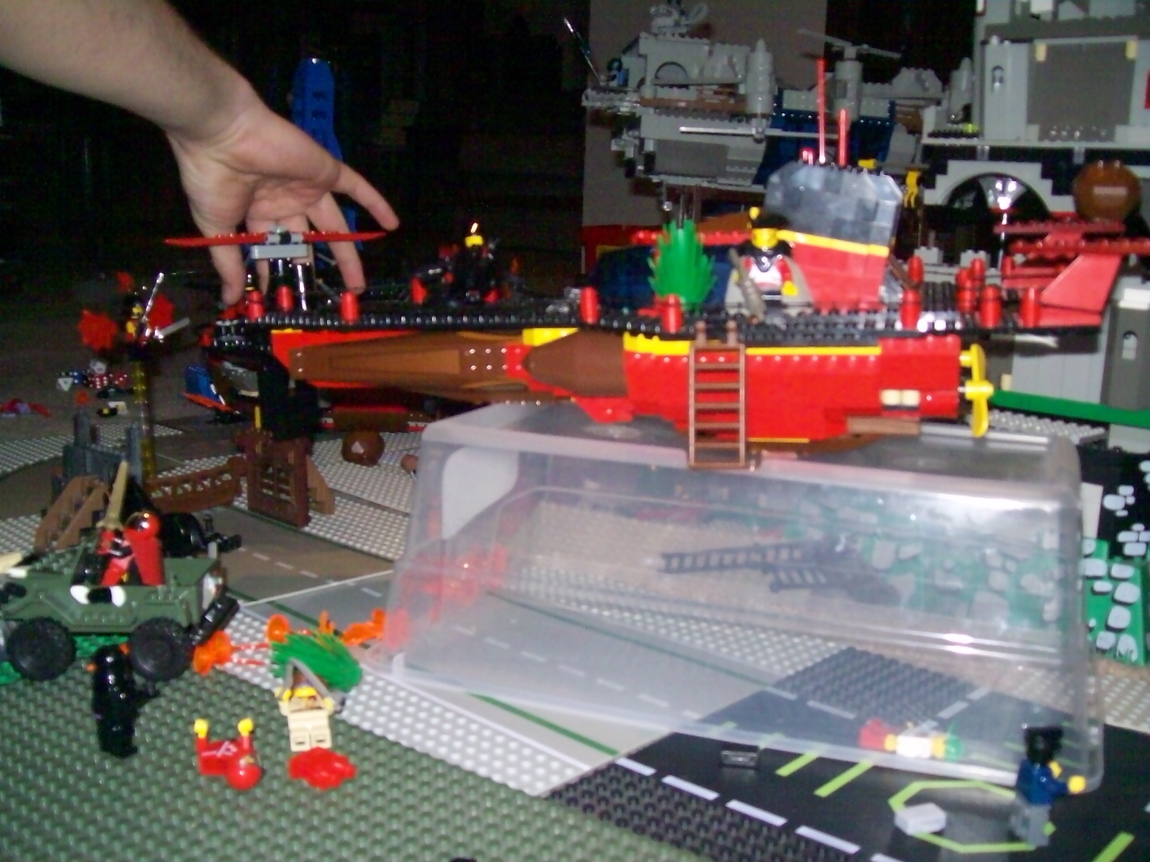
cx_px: 575
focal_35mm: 36
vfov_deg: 39.6
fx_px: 1196
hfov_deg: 51.4
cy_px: 431
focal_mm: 6
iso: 200
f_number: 2.7
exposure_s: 1/128
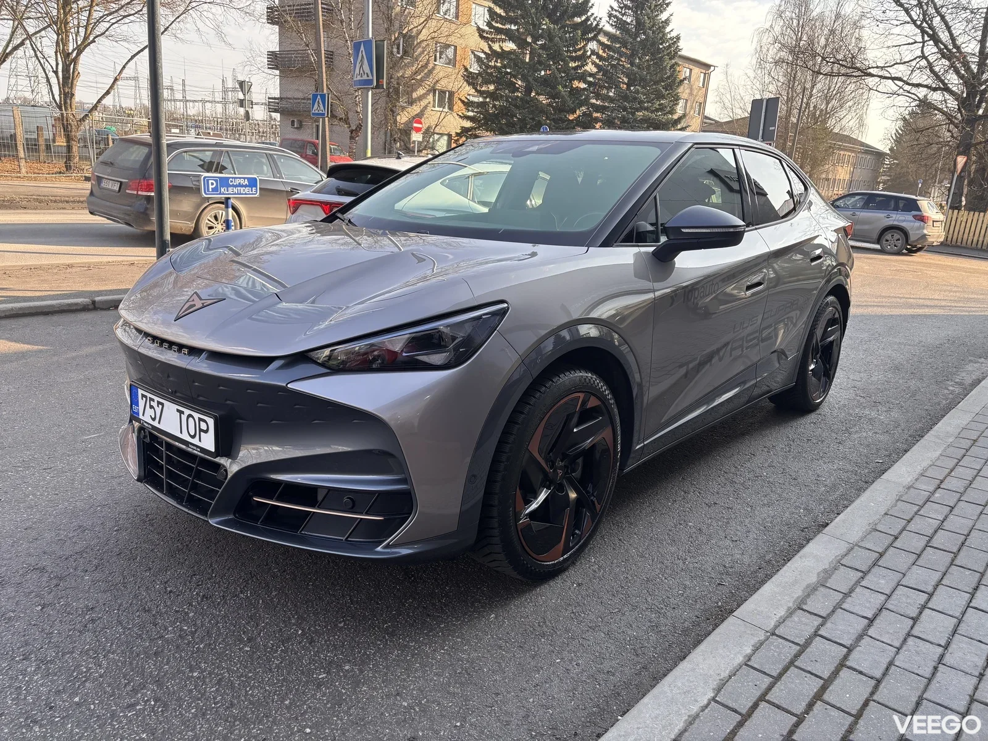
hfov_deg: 67.3
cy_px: 370
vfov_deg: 53.1
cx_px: 494
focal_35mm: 26
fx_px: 742
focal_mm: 5.96
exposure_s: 1/531
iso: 50
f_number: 1.6
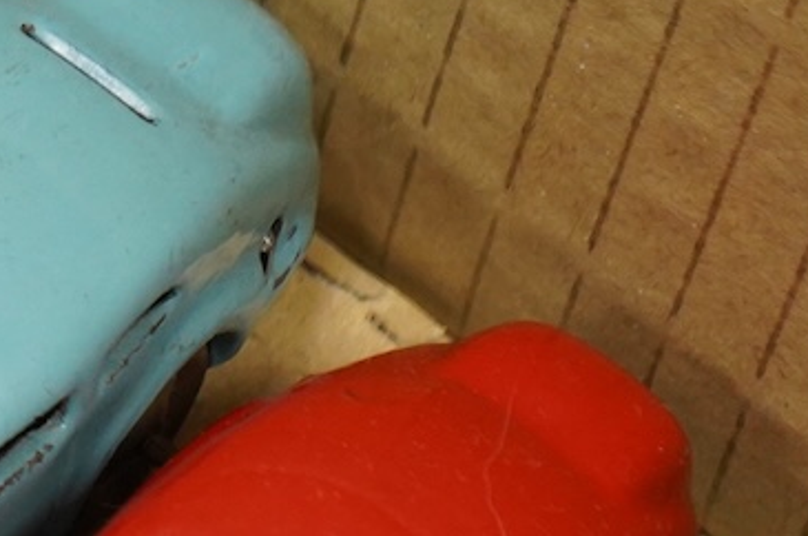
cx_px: -1050
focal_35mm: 330
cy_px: 174
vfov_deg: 4.1
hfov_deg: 6.0
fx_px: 7394
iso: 2500
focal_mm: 70
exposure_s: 1/100
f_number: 5.6
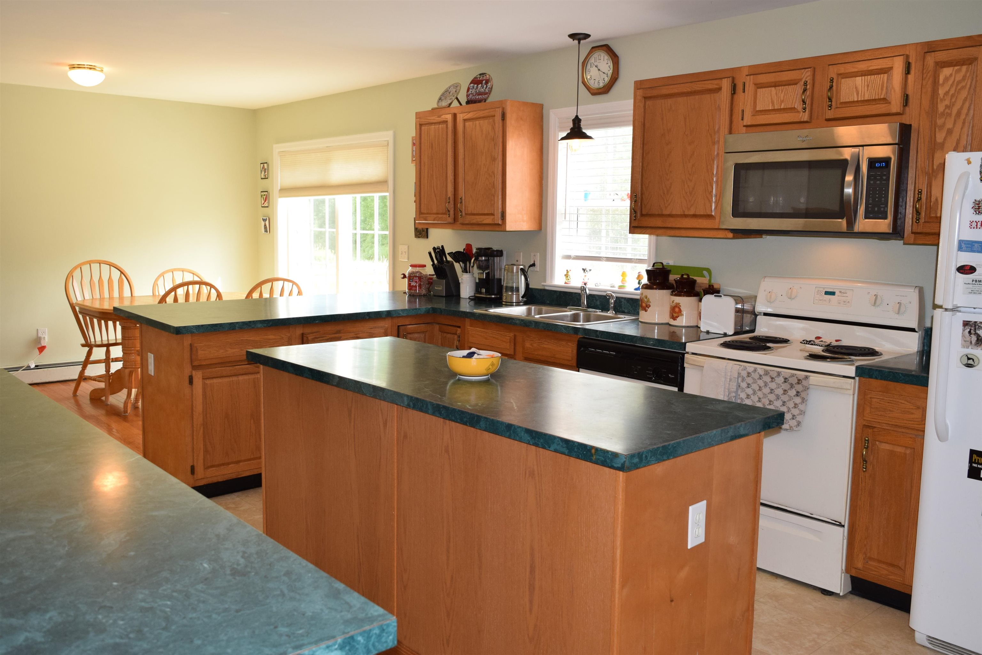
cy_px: 328
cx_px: 491
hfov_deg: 61.9
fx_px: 818
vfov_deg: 43.6
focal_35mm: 30
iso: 720
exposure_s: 1/125
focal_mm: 20
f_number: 5.6
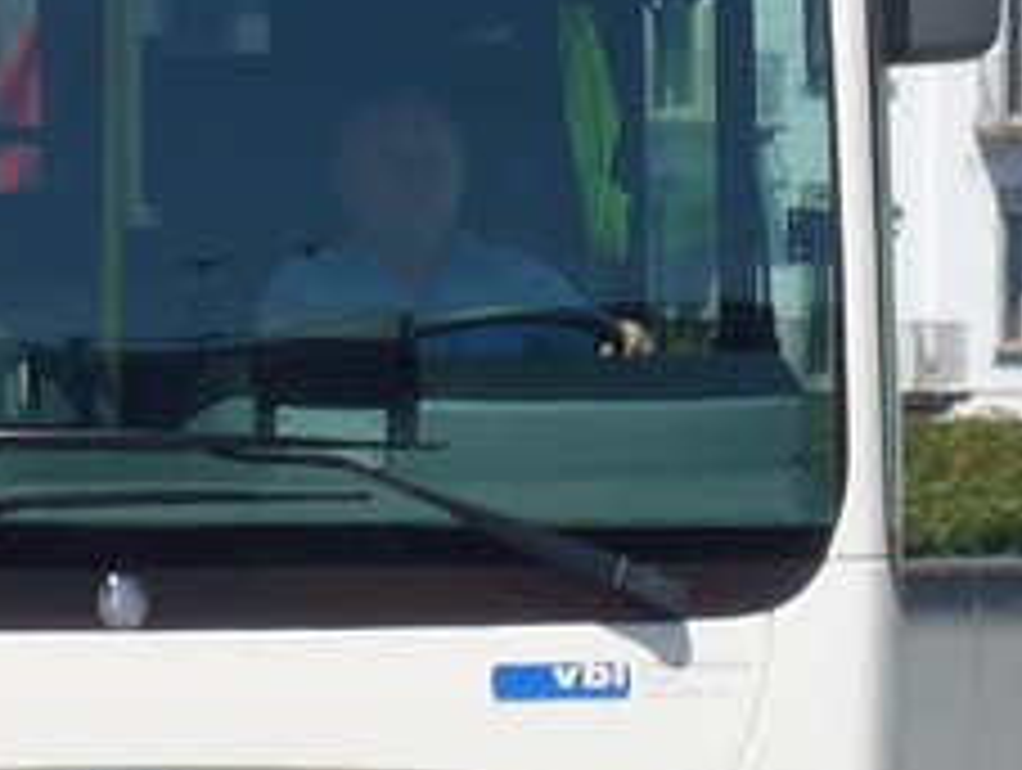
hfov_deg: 2.7
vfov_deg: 2.0
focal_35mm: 739
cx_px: -18
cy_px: -158
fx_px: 21853
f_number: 5.4
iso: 80
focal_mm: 27.3
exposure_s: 1/400
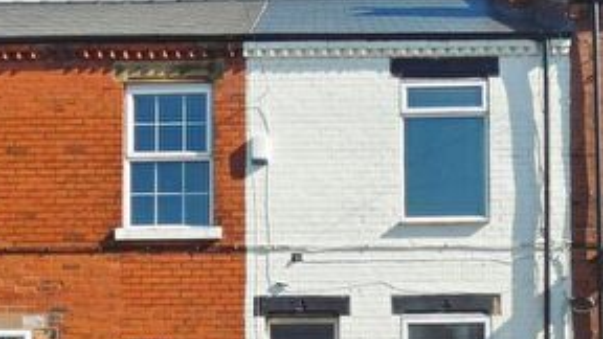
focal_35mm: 53
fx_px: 847
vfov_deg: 22.1
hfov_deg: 39.2
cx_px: 303
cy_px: 311
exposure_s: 1/1000
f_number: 3.2
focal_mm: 3.6
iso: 80
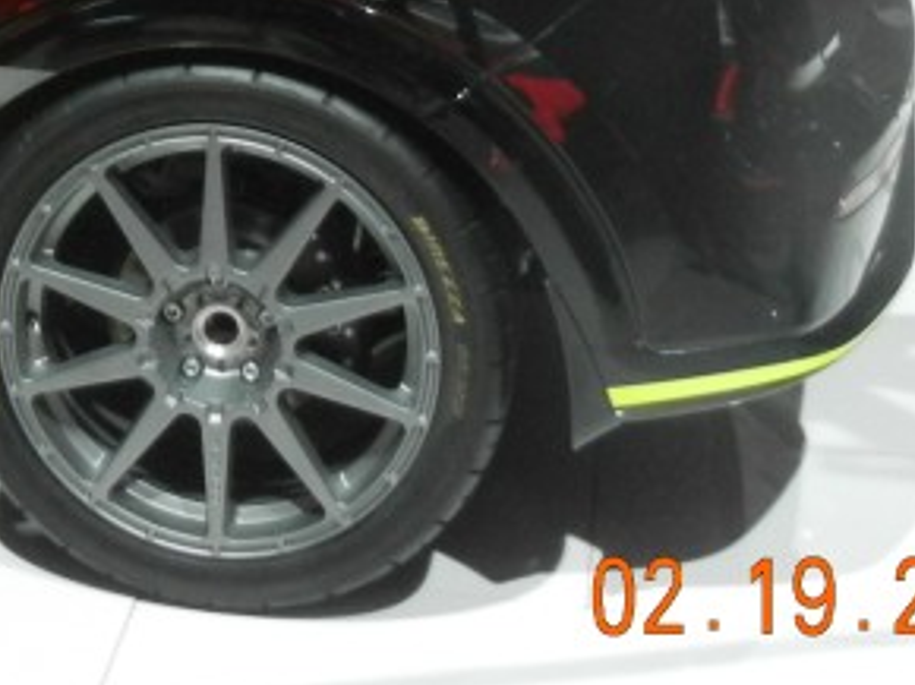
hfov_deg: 18.0
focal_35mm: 106
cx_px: -32
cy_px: -363
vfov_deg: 13.1
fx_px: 2800
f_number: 3.5
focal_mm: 5.4
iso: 640
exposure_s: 1/146
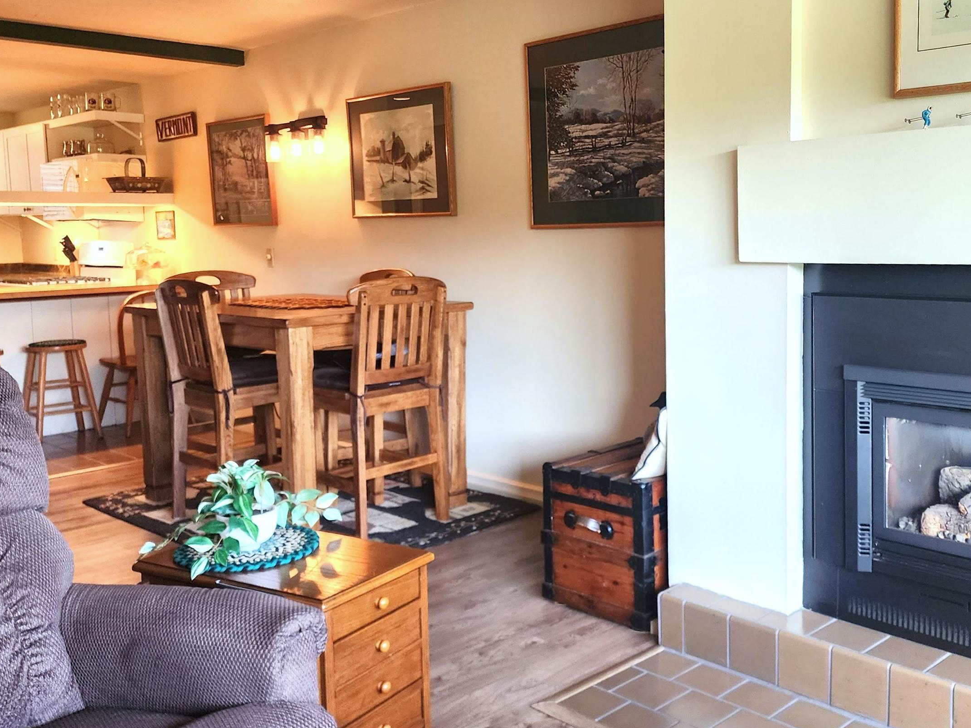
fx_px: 926
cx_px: 591
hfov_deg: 54.9
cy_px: 311
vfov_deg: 42.8
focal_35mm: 33
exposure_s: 1/120
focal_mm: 6.4
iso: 250
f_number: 1.8
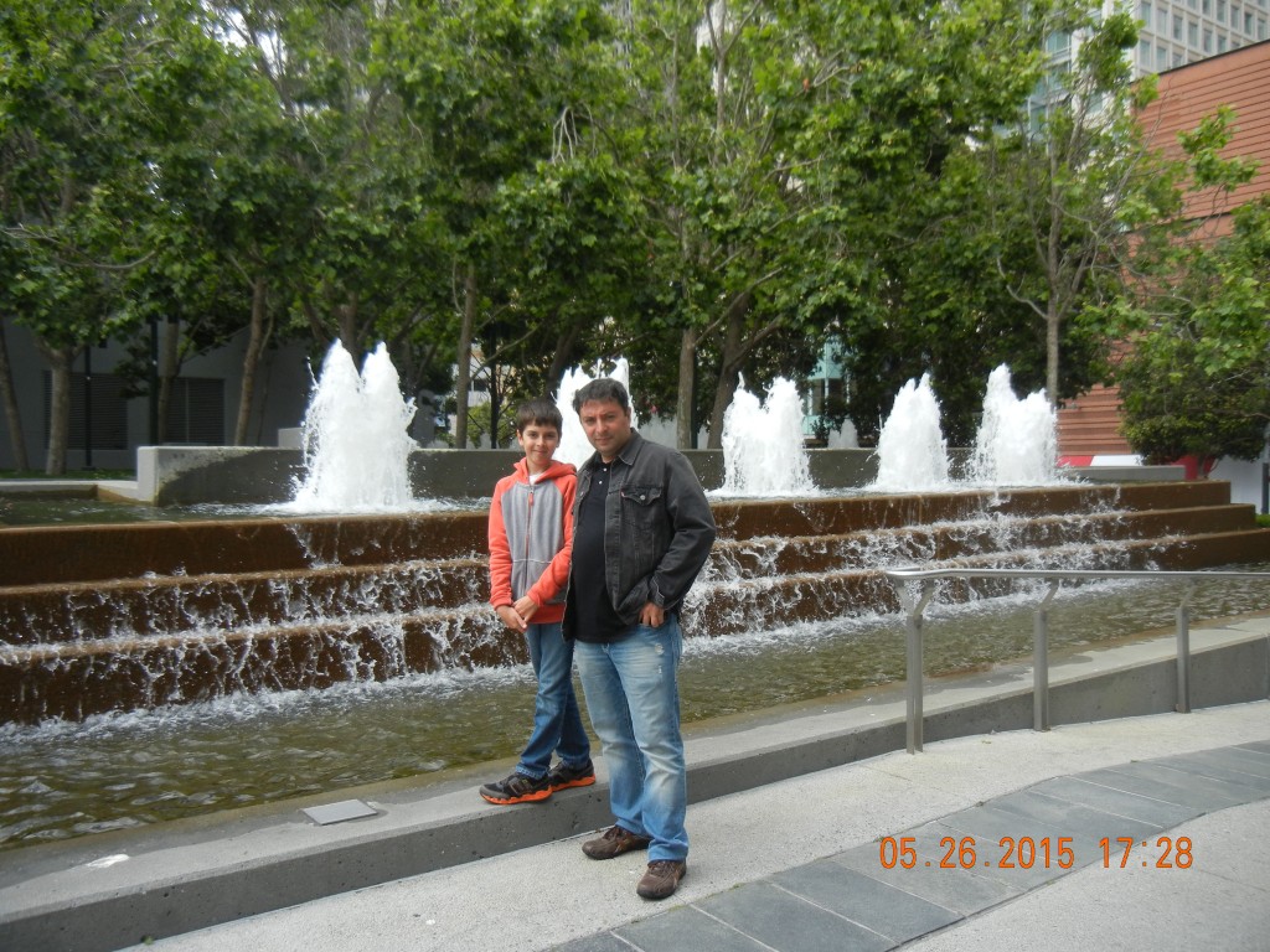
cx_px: 635
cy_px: 476
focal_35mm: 30
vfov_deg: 46.8
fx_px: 1101
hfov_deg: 60.0
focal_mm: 5.4
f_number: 3.5
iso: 160
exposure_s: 1/654
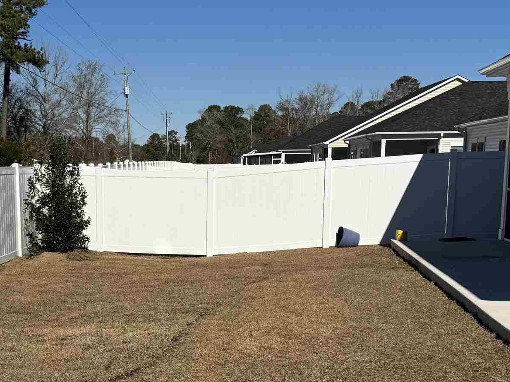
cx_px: 125
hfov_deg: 30.6
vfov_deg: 23.2
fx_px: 914
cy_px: 316
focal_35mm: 62
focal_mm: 6.76
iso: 80
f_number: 1.78
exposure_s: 1/9009
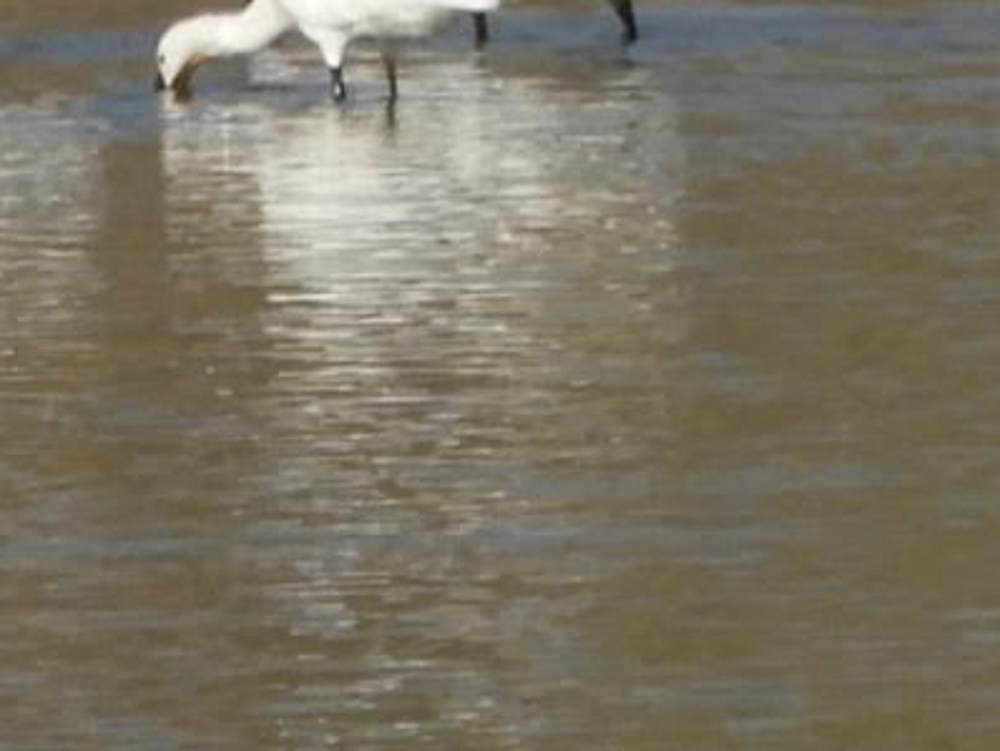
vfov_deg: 0.6
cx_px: -319
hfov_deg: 0.9
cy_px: -260
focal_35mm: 2291
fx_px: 66223
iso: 100
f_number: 5.6
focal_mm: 143.3
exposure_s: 1/640
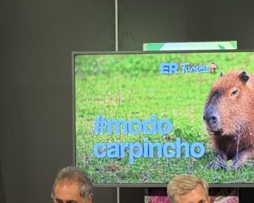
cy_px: 156
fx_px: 1218
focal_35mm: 162
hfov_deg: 11.9
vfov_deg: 9.5
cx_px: 190
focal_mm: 6.76
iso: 64
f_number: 1.78
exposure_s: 1/50
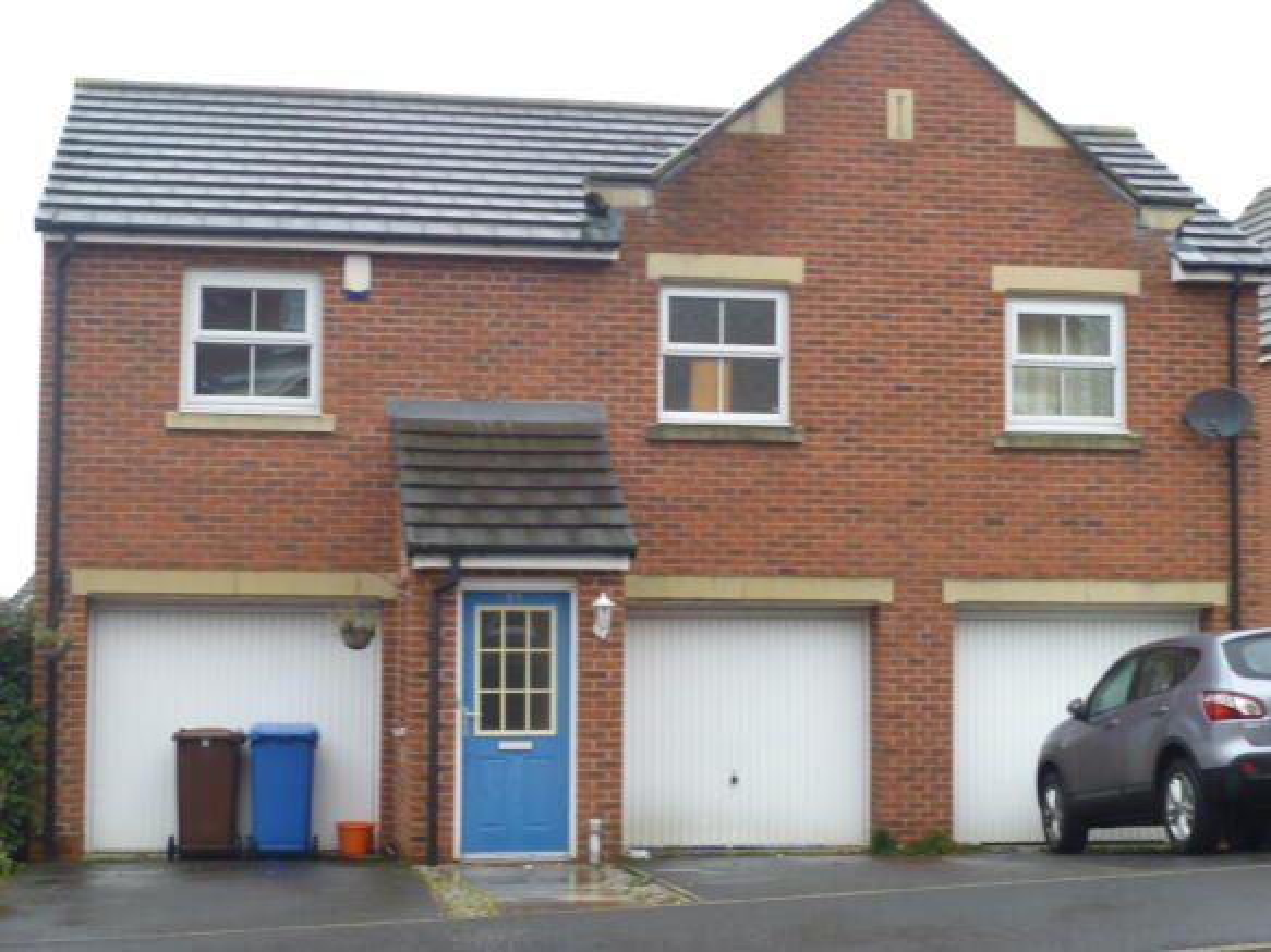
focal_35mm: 61
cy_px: 476
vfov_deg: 24.0
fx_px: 2239
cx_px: 636
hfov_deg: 31.7
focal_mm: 10.8
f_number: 4.6
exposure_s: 1/40
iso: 100
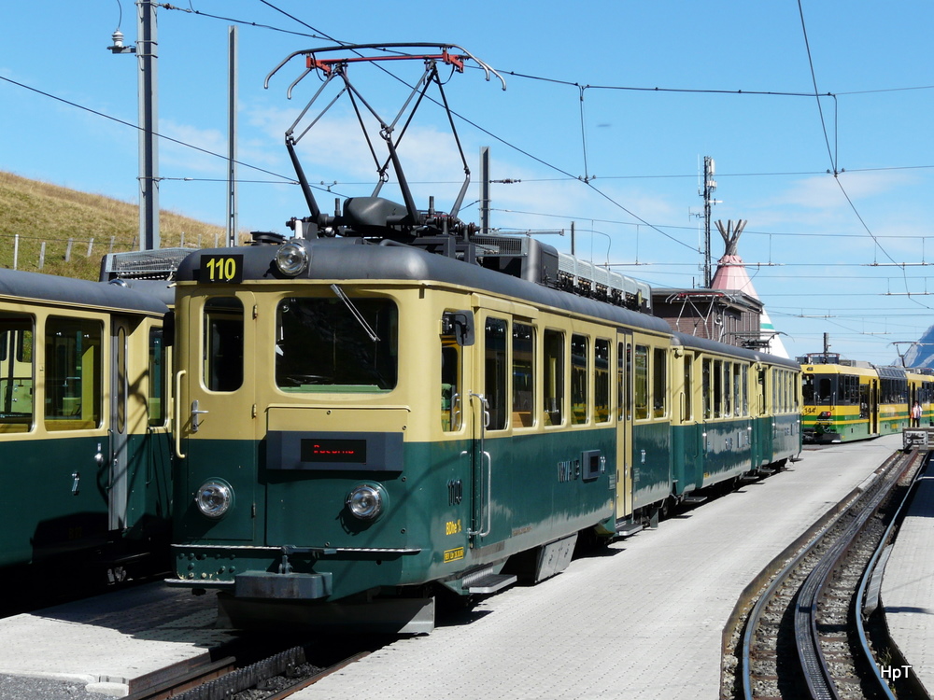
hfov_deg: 26.7
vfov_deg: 20.2
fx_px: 1970
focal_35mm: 73
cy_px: 350
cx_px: 467
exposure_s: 1/500
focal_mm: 12
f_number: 5.6
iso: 100
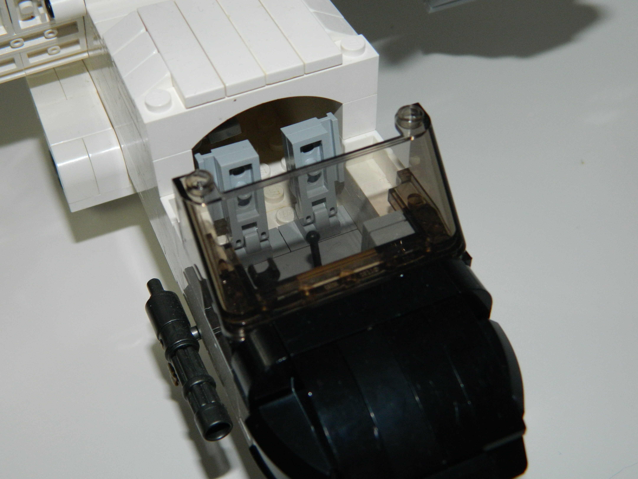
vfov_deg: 30.9
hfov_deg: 40.4
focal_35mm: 47
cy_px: 240
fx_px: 866
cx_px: 319
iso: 200
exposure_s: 1/50
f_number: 10.2
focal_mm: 8.4
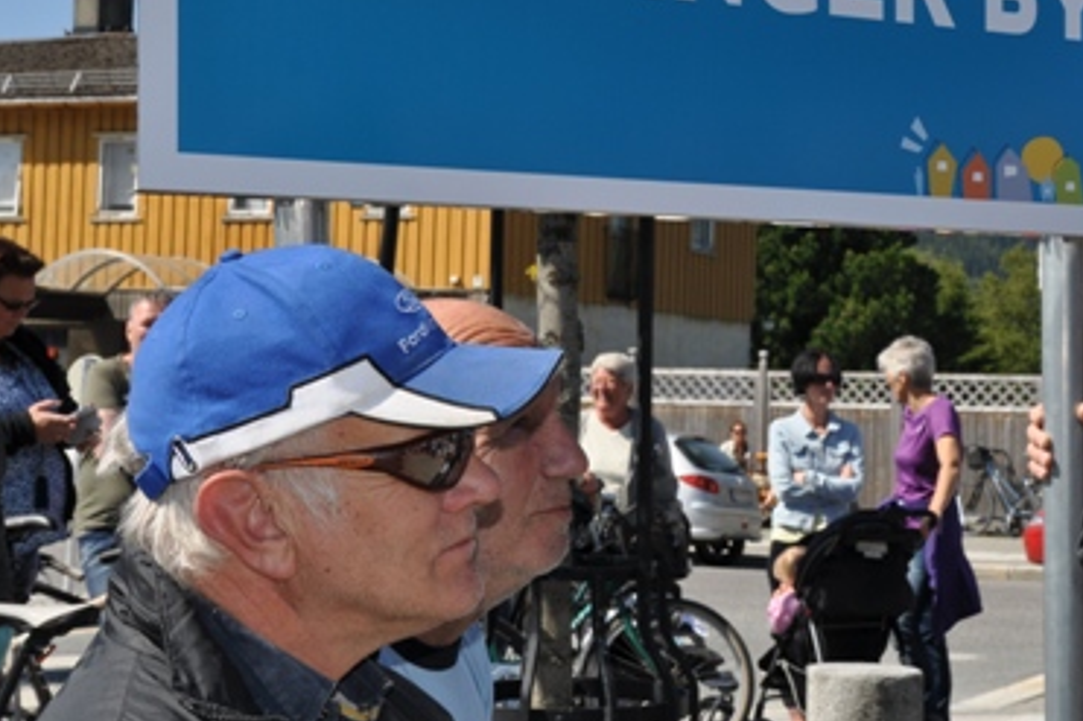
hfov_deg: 24.3
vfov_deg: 16.4
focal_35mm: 83
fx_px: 2496
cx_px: 759
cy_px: 235
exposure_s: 1/200
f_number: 16
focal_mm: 38
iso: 200
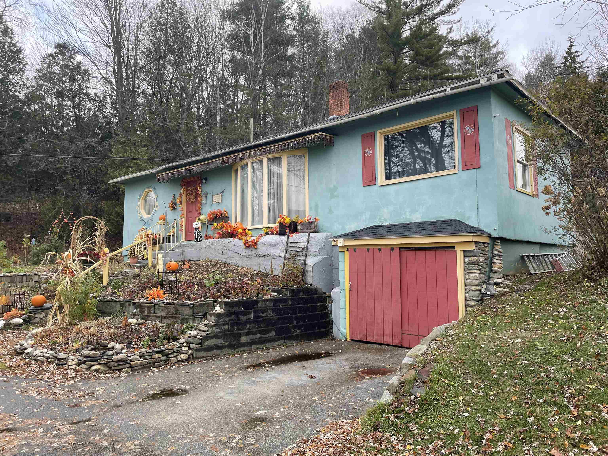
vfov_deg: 53.1
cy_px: 228
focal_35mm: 26
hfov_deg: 67.3
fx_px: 457
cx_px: 304
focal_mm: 4.2
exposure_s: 1/271
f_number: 1.6
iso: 32
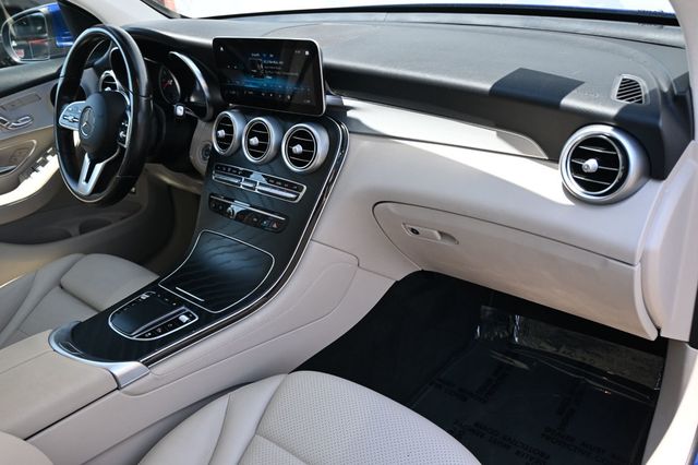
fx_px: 581
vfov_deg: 43.6
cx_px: 349
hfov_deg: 62.0
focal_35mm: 30
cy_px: 232
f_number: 4
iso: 320
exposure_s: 1/250
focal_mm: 20
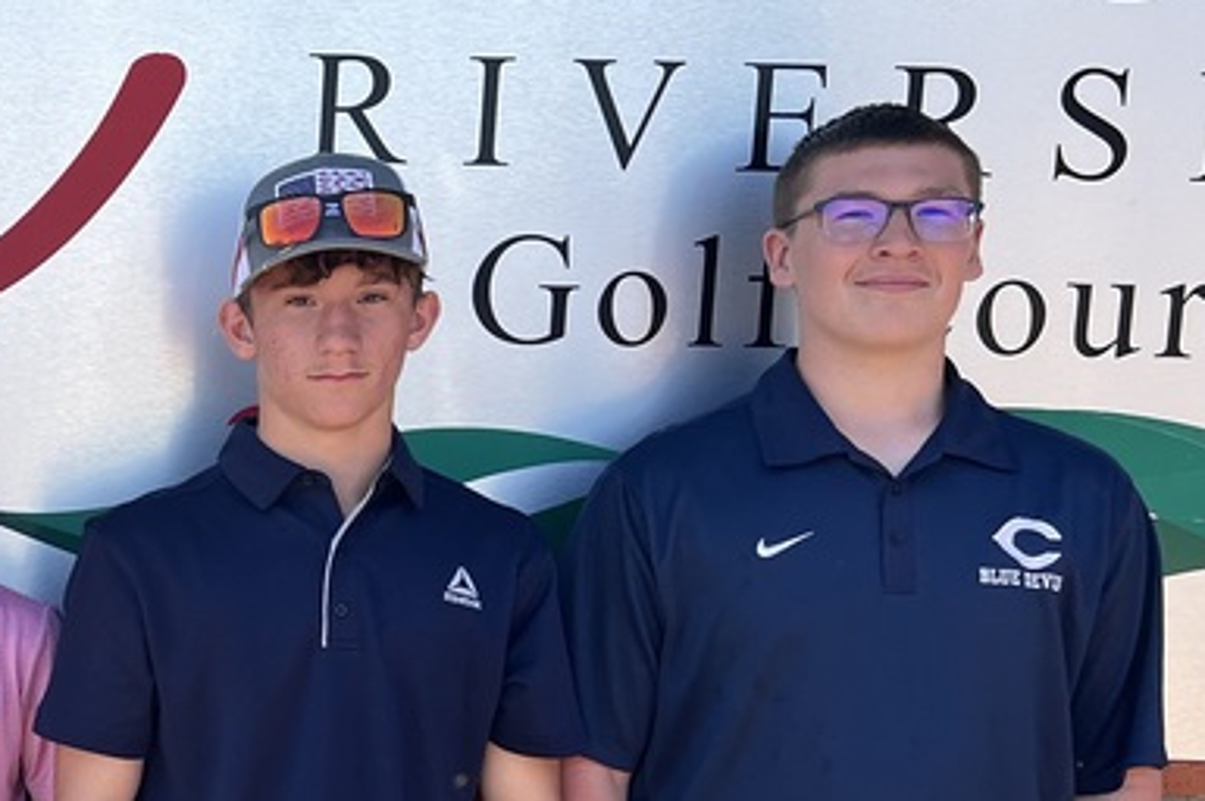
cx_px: -194
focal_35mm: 72
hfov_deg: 25.6
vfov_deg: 18.7
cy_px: 635
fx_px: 2408
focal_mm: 5.7
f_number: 1.5
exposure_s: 1/909
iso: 50
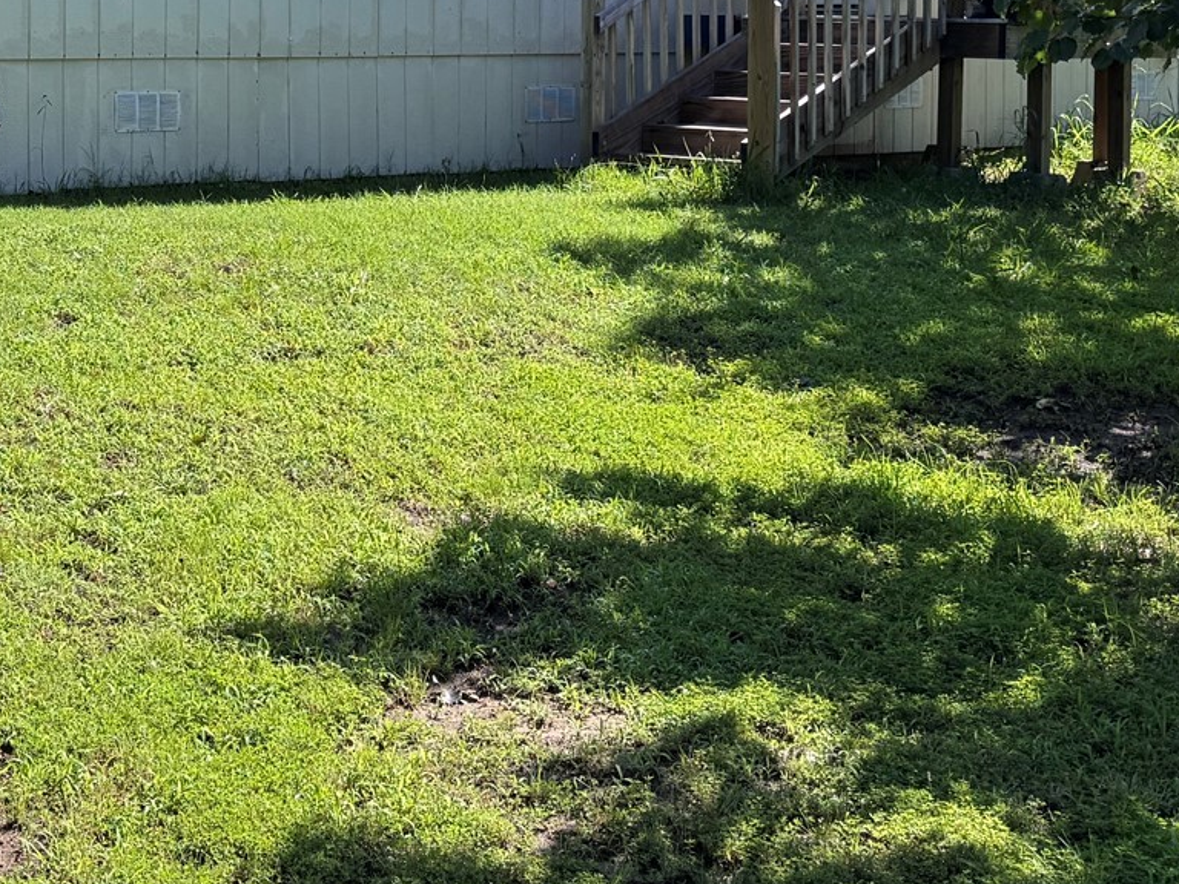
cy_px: 66
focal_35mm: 60
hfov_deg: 30.4
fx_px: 2044
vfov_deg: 23.7
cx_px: 58
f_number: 1.78
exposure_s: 1/1869
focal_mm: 6.76
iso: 80
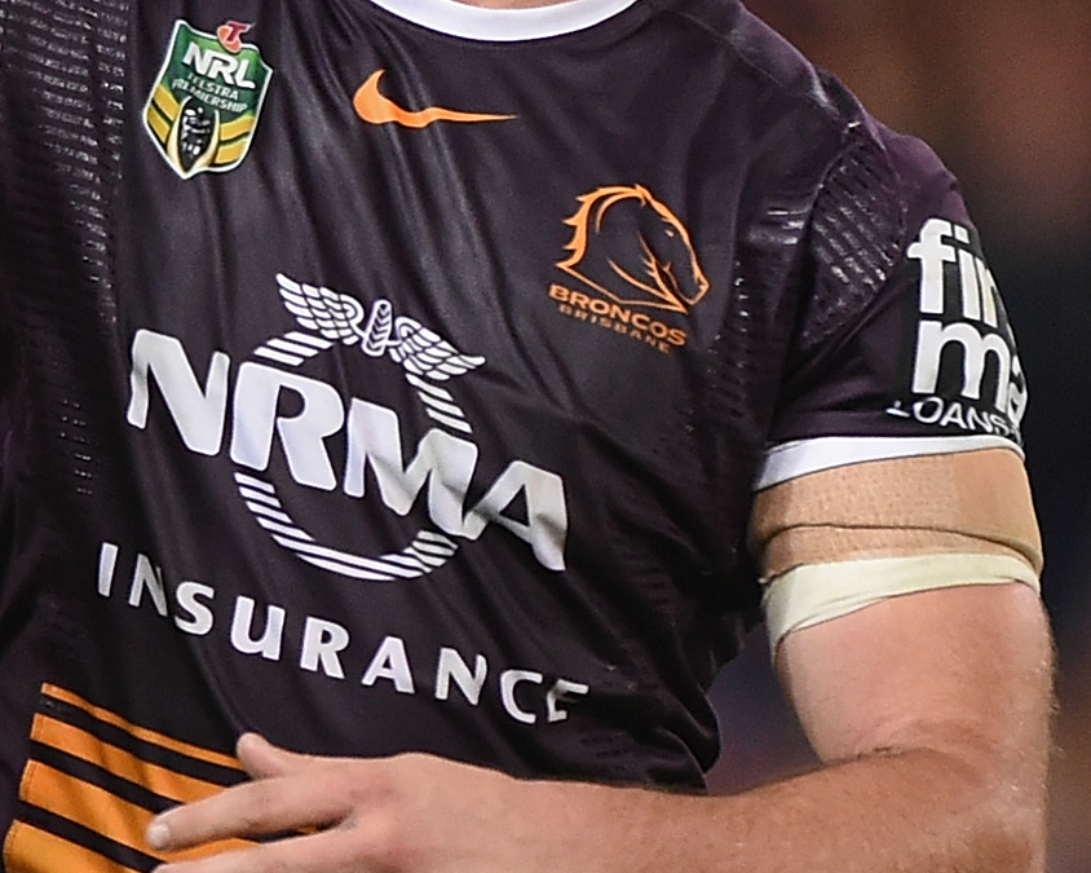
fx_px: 43069
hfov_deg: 1.5
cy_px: 64
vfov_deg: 1.2
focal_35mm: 1334
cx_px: -704
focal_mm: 400
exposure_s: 1/1250
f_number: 3.5
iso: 3200
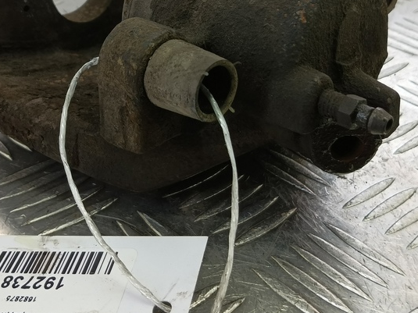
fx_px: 531
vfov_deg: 31.9
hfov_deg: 42.9
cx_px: 189
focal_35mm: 44
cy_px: 56
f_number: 1.6
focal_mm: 4.11
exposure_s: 1/50
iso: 99
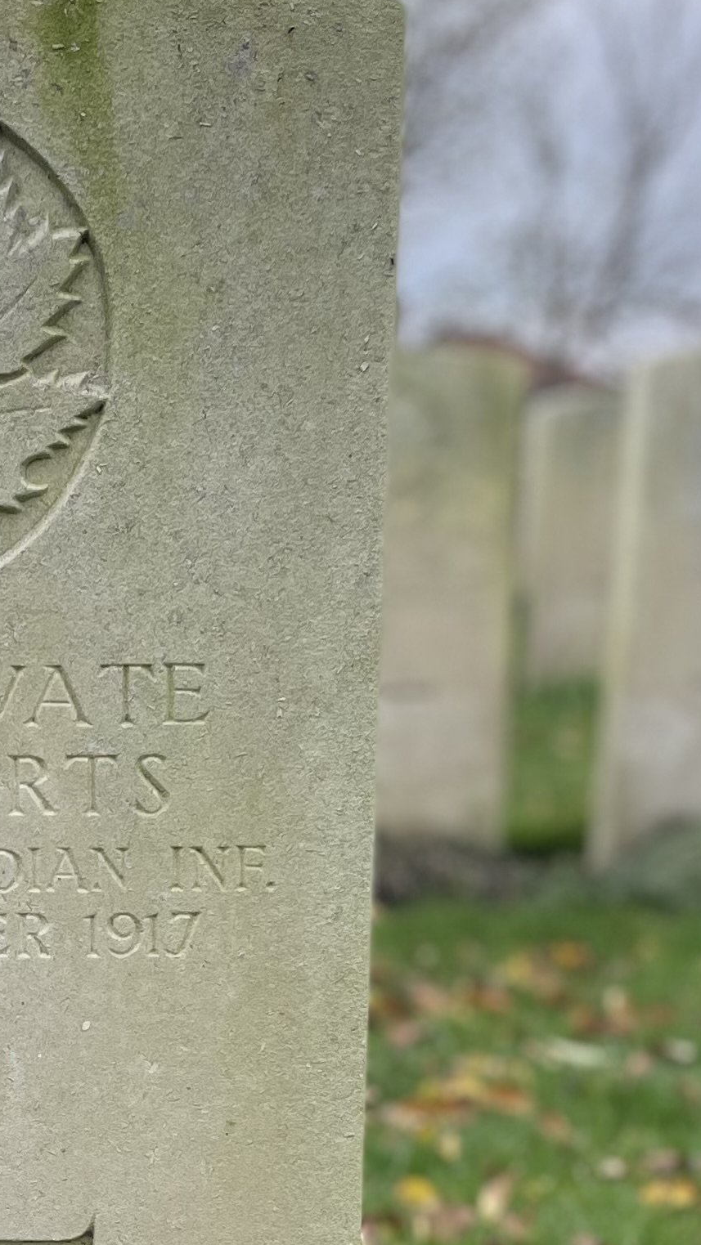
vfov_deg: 27.3
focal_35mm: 75
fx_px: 2478
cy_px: 1103
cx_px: -121
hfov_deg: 15.6
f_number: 1.6
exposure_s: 1/779
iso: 50
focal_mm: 4.2
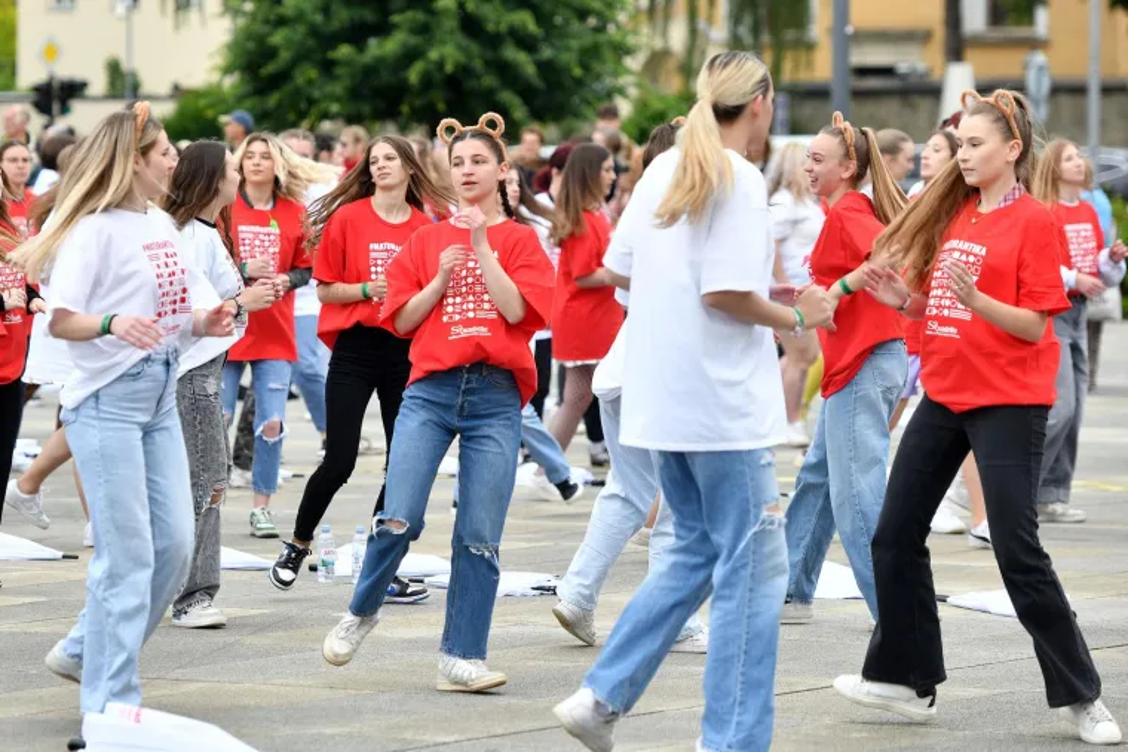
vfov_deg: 10.6
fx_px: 4074
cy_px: 376
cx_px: 564
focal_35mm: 130
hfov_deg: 15.8
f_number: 5
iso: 180
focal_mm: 130
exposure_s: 1/800
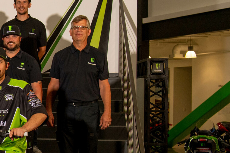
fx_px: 683
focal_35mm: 107
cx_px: -115
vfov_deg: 12.8
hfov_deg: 17.2
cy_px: 103
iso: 640
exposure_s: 1/200
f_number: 4.5
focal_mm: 34
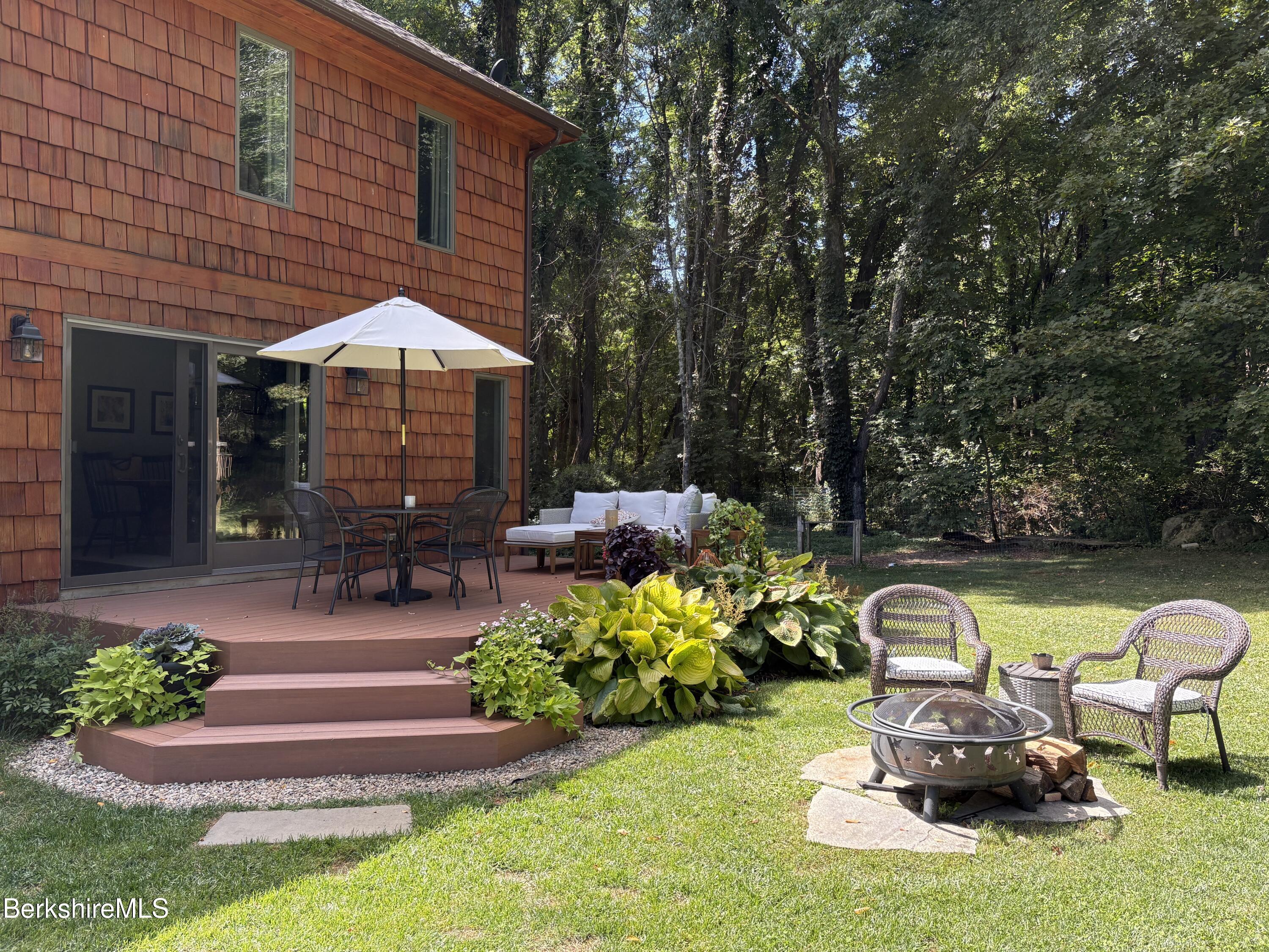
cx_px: 634
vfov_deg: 53.1
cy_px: 476
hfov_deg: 67.3
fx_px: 953
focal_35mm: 26
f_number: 1.6
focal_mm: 5.96
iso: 64
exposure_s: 1/531
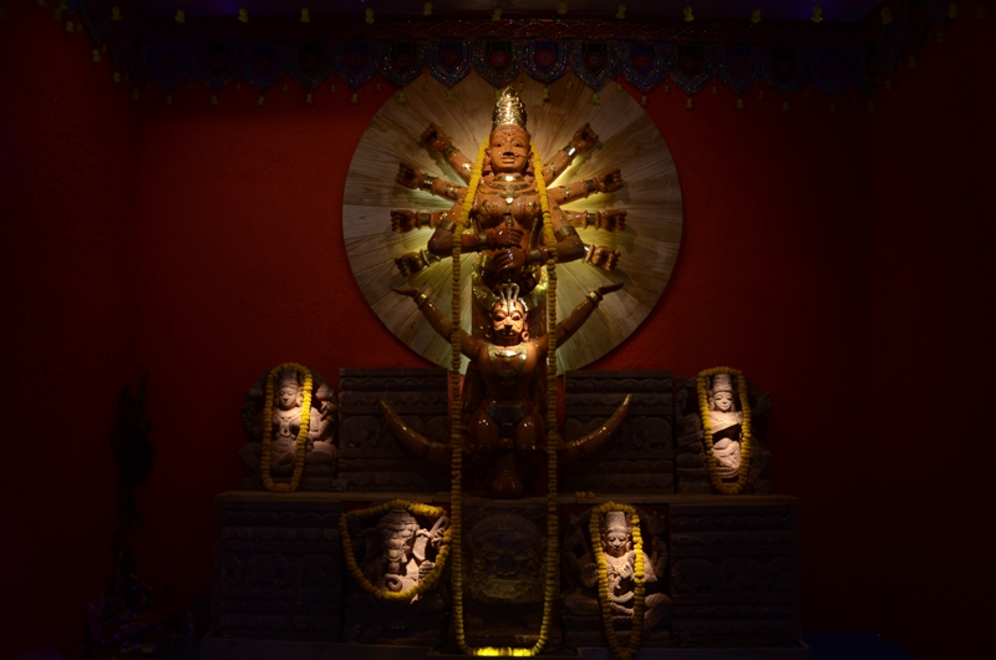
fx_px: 870
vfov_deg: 41.5
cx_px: 498
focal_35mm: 32
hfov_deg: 59.6
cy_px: 330
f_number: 3.8
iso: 500
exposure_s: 1/80
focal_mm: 21
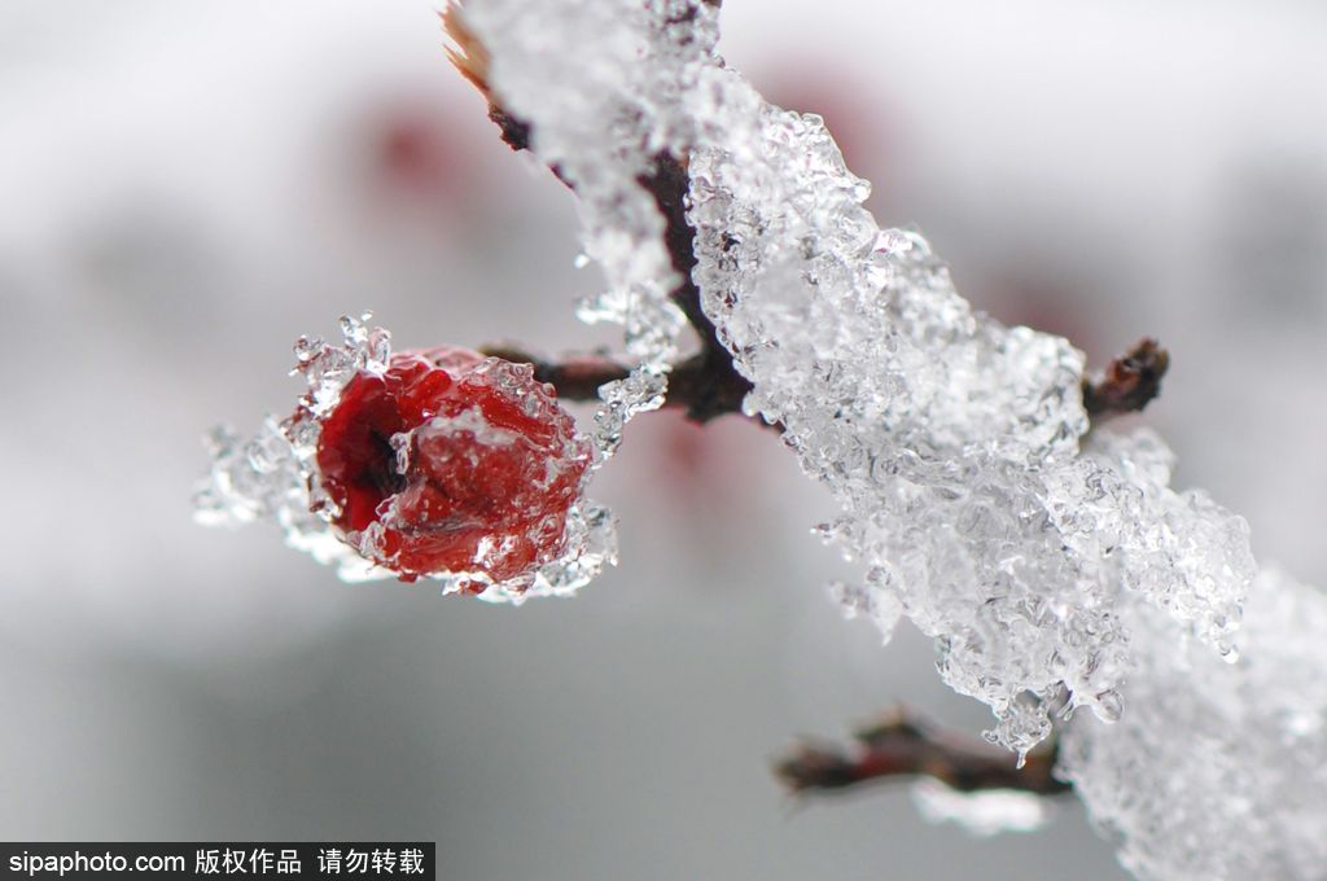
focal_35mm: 158
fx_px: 5798
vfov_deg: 8.7
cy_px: 440
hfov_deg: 13.1
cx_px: 664
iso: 200
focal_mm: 105
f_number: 4.5
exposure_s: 1/400
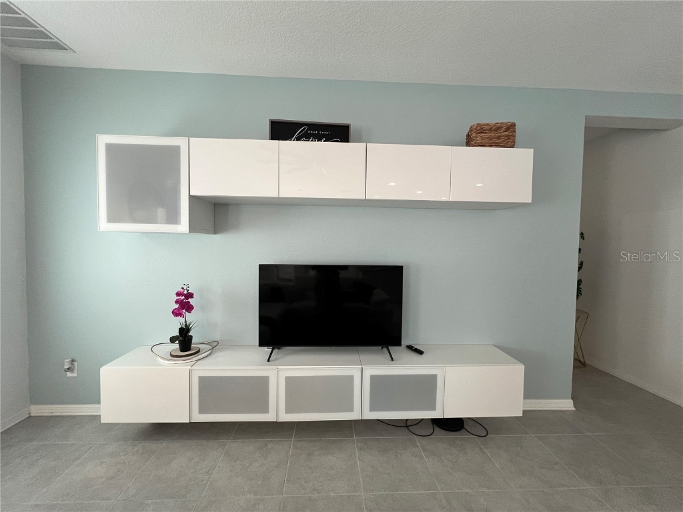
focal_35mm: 13
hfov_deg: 106.2
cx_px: 342
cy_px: 256
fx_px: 256
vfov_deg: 89.9
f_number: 1.8
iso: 200
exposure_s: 1/60
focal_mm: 1.57
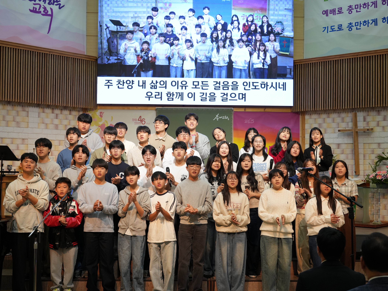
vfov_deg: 28.6
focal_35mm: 51
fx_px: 572
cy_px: 145
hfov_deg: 37.5
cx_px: 182
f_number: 5
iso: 1250
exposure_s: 1/125
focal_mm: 47
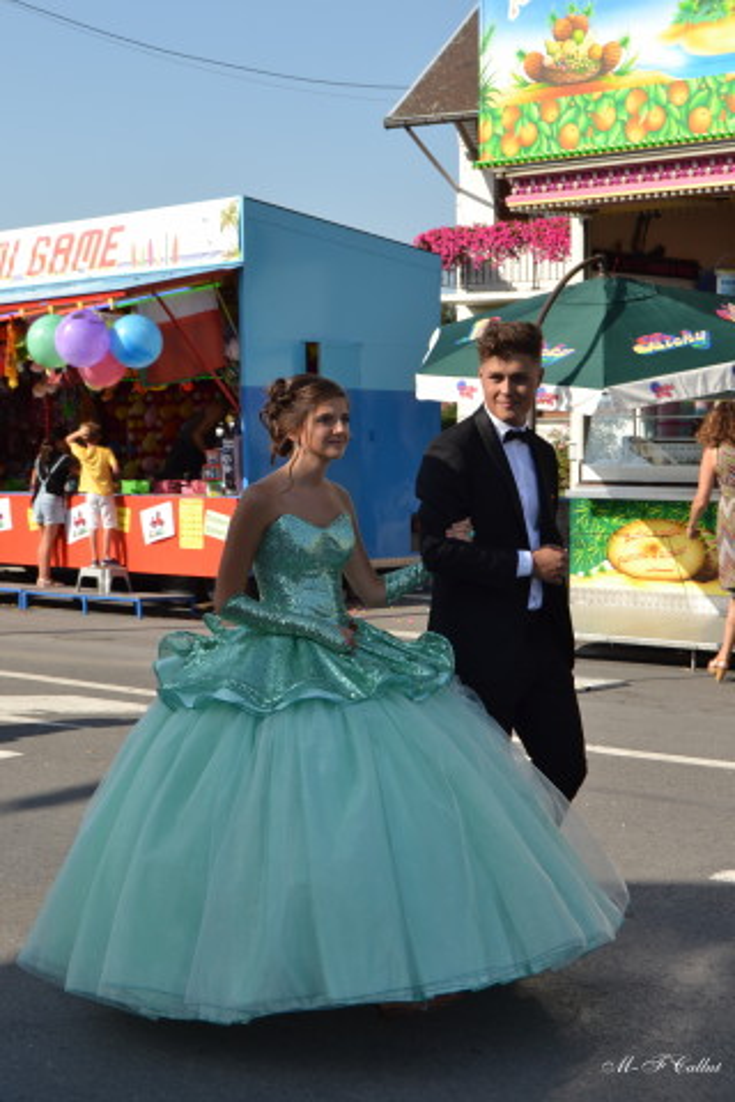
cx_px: 368
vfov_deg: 33.4
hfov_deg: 22.6
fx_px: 1837
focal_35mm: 60
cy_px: 551
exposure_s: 1/200
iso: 100
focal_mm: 40
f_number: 9
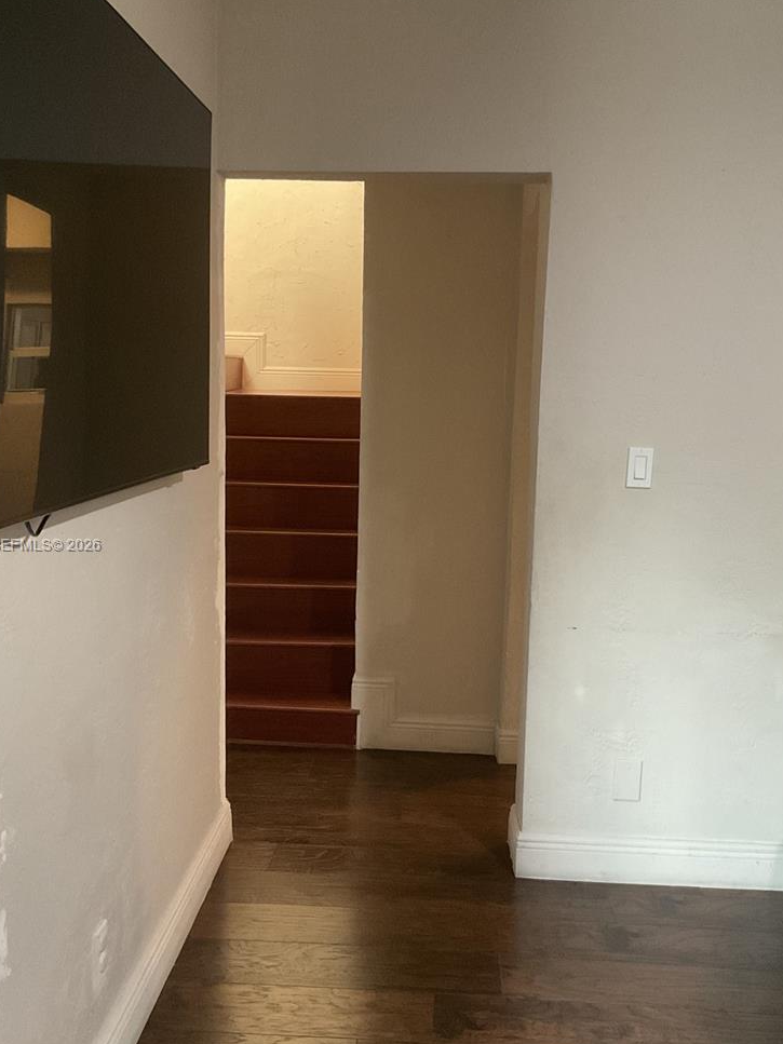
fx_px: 1086
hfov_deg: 39.6
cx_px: 387
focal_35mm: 36
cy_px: 546
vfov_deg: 51.3
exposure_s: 1/40
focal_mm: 3
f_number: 1.8
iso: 320
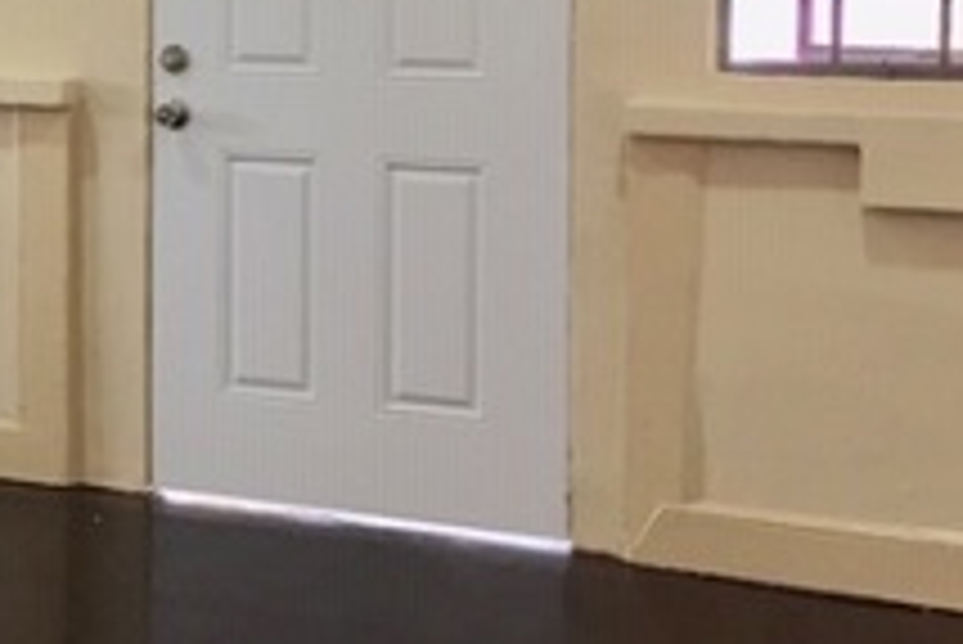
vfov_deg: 16.6
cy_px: 41
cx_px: -148
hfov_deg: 23.2
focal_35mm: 81
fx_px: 2168
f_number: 2.2
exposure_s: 1/30
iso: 80
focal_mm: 4.15
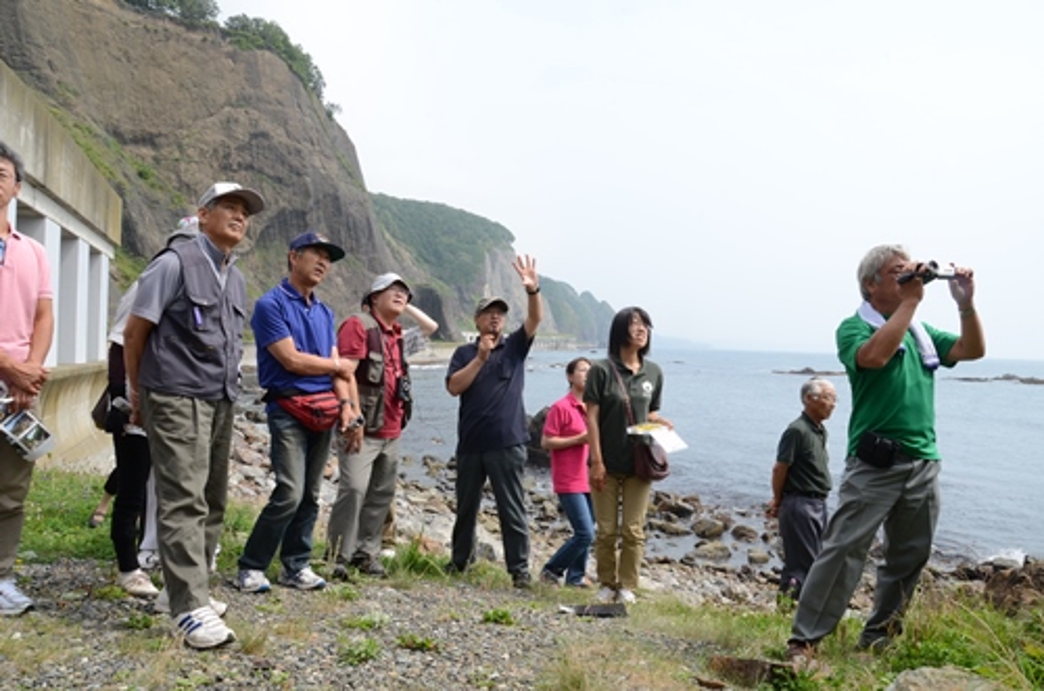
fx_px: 781
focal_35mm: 27
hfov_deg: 67.5
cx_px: 522
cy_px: 346
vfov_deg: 47.7
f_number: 20
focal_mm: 18
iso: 200
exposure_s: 1/80
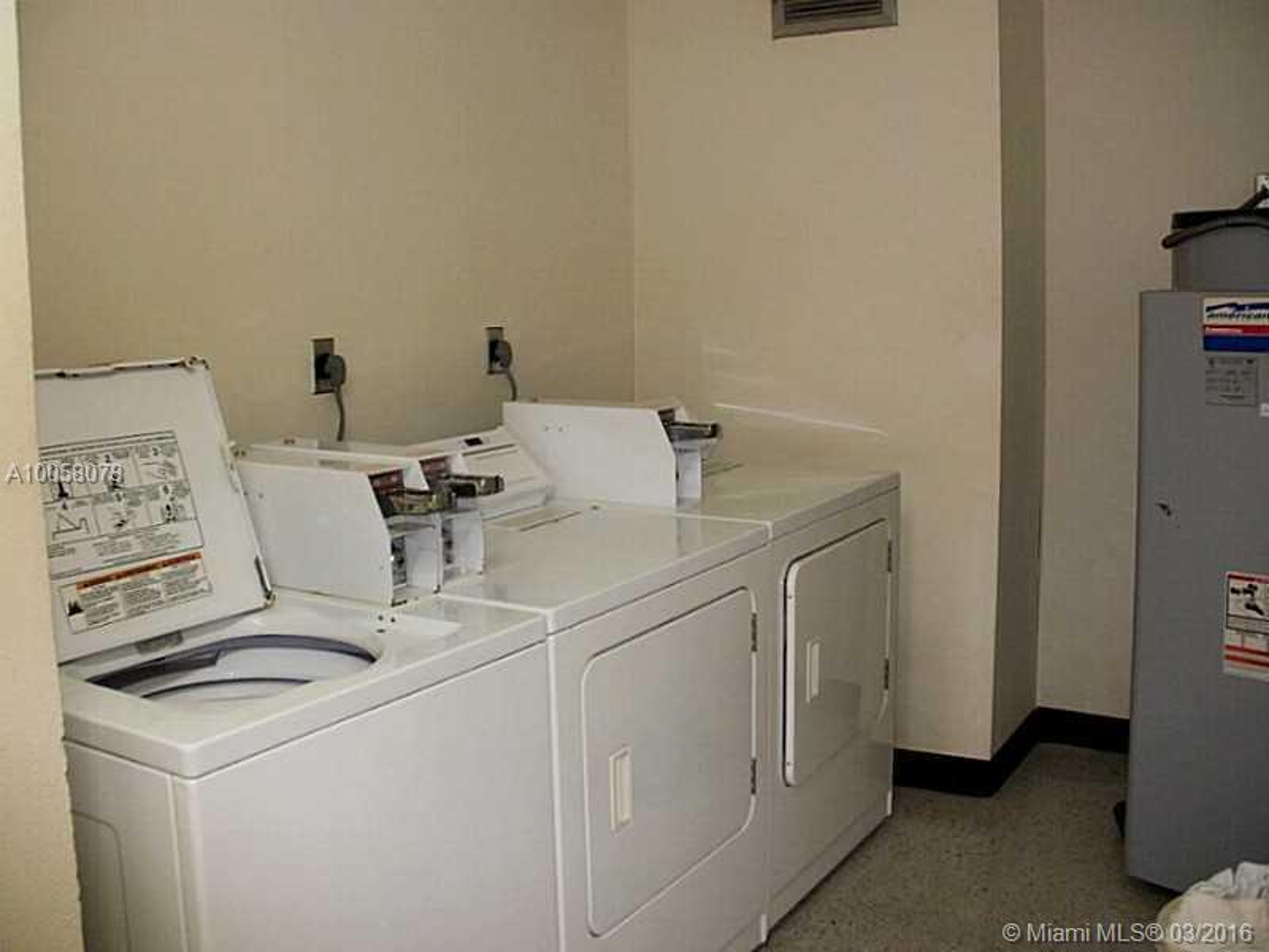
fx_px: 1320
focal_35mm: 36
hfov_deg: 51.4
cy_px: 476
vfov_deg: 39.7
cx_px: 634
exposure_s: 1/30
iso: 125
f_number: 3.5
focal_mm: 6.3
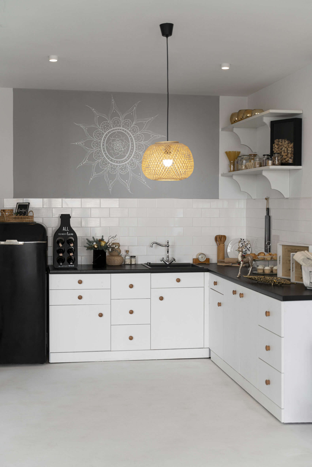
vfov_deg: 40.3
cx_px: 156
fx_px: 637
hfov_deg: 27.5
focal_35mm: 49
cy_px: 234
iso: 250
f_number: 2.8
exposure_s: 1/250
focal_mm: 49
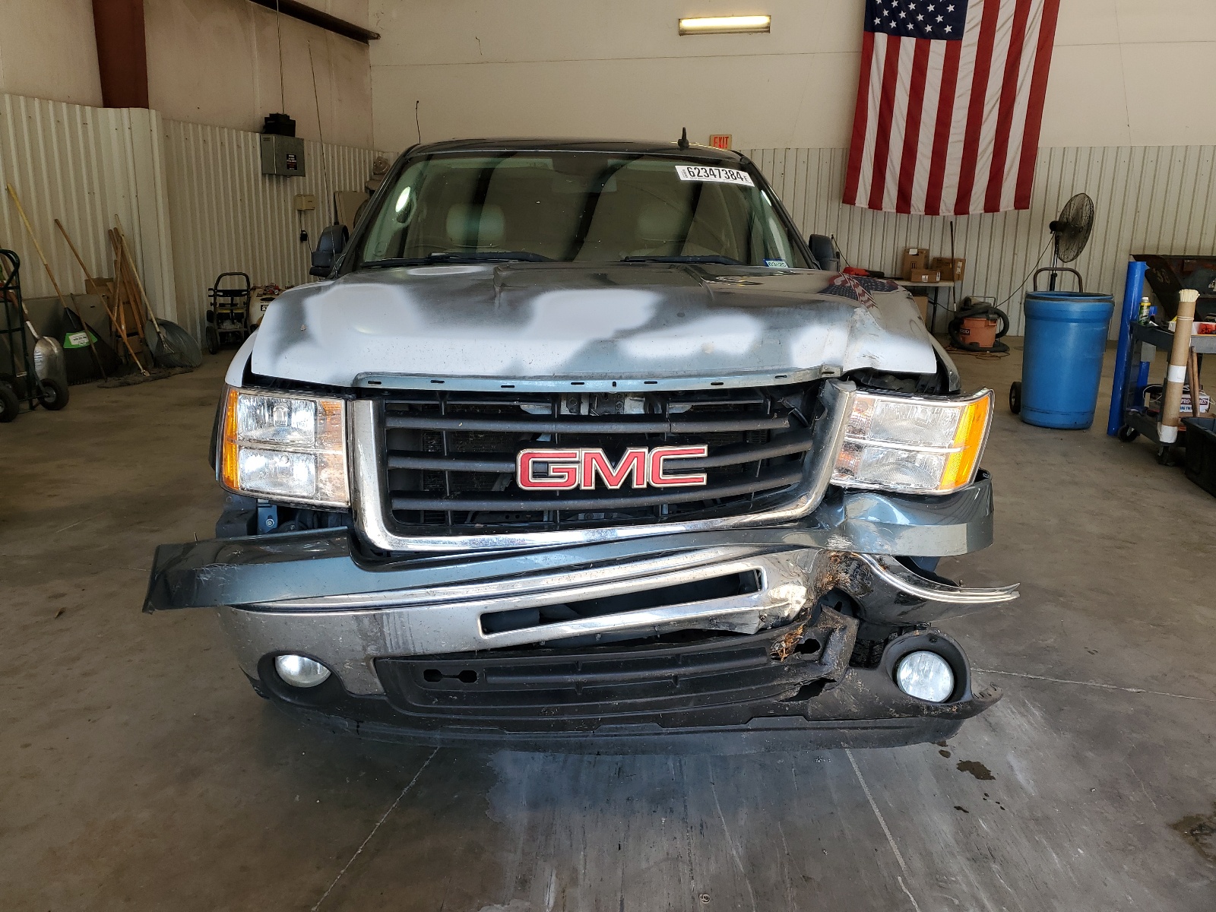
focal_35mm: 26
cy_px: 456
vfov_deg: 53.1
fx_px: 913
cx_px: 608
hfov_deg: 67.3
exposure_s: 1/161
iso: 50
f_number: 1.5
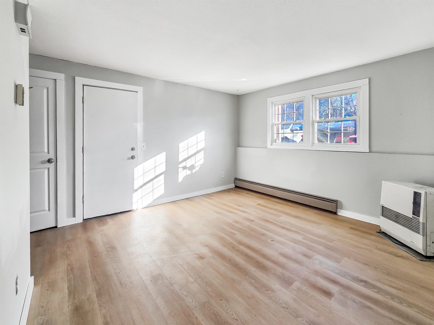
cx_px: 217
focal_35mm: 13
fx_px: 163
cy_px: 162
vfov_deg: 89.9
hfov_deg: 106.2
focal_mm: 2.2
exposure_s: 1/150
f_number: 2.2
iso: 50
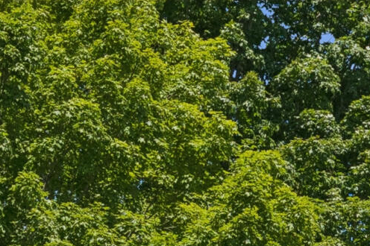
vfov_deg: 6.0
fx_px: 2177
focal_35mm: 212
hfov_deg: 8.5
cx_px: 1028
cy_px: 746
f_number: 7.1
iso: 320
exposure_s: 1/800
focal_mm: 35
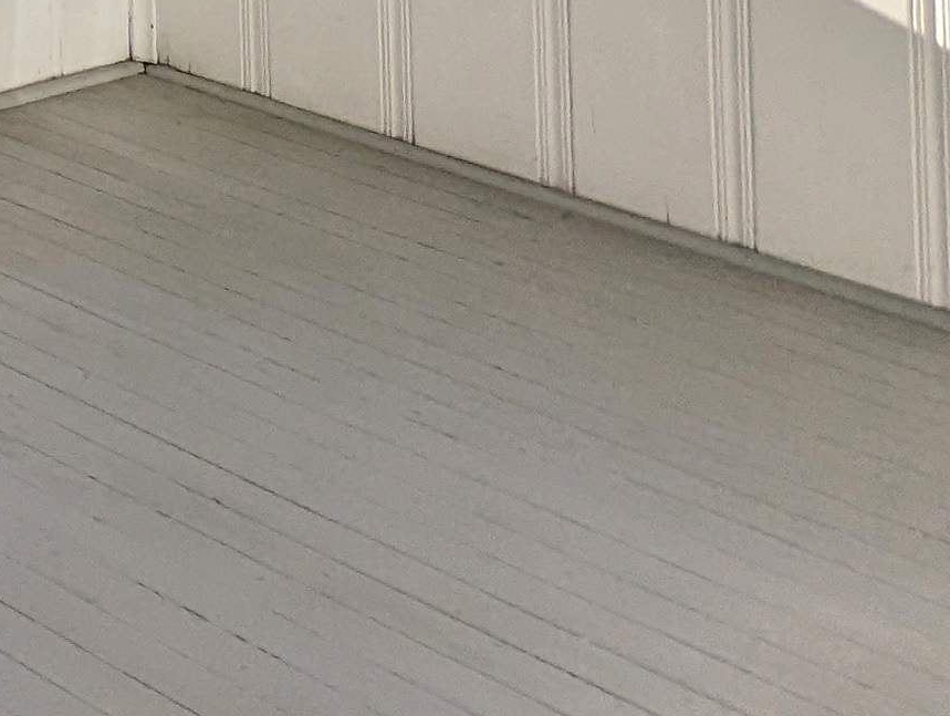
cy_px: -699
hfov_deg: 16.5
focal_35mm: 76
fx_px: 2089
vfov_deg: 15.6
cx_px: -1129
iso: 46
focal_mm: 2.35
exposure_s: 1/1387
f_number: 2.2
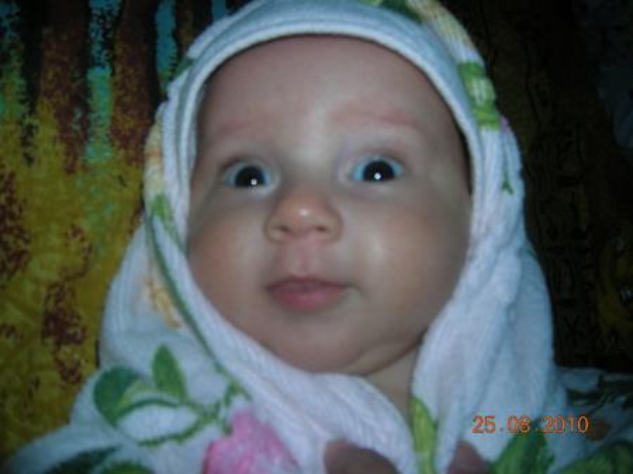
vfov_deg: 41.8
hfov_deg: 54.0
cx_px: 316
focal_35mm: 34
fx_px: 621
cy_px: 237
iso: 50
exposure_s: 1/60.1
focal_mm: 5.7
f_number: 2.9
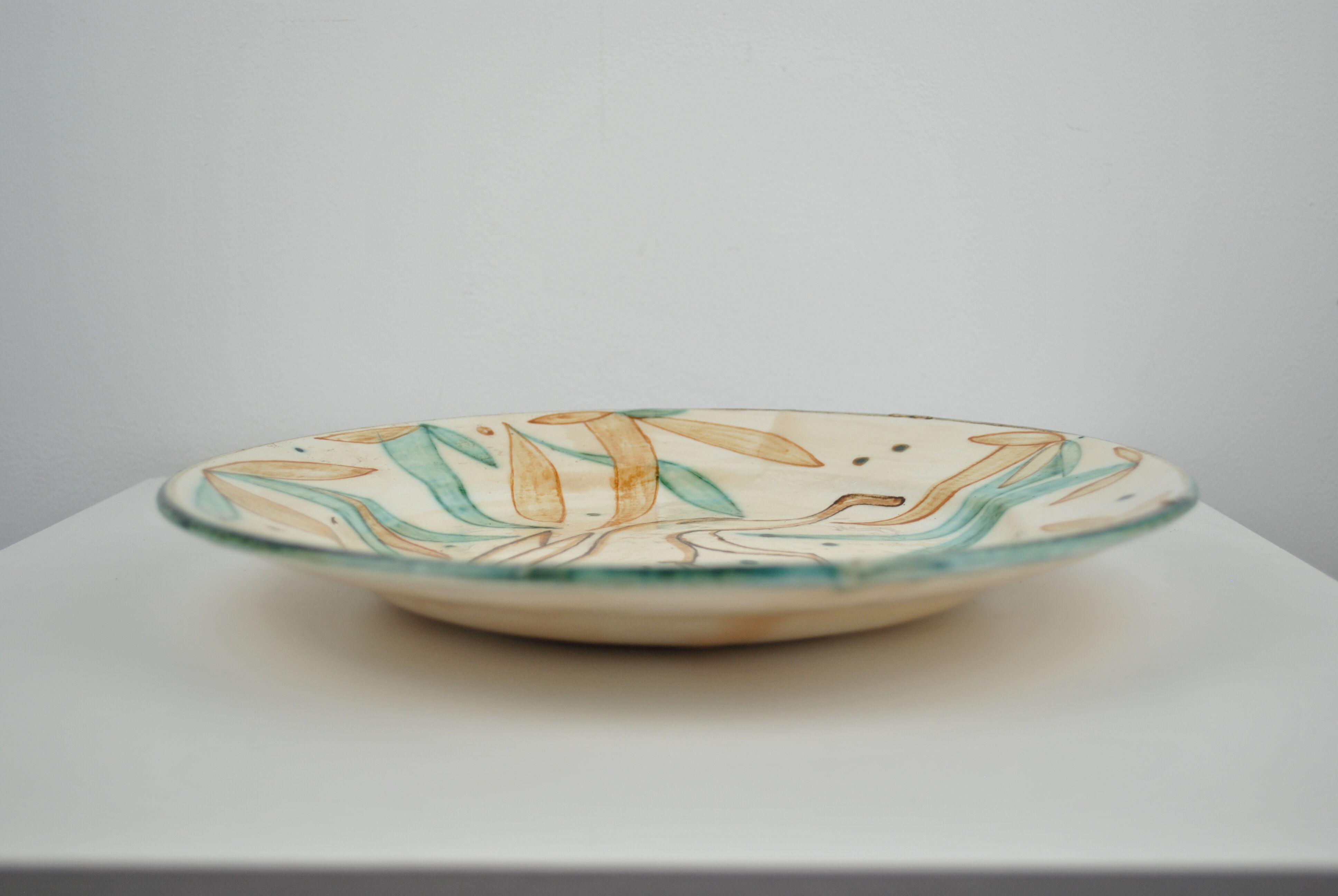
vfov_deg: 29.9
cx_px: 669
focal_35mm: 45
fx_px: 1674
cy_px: 448
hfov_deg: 43.6
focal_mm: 30
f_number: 4.5
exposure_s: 1/125
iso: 200
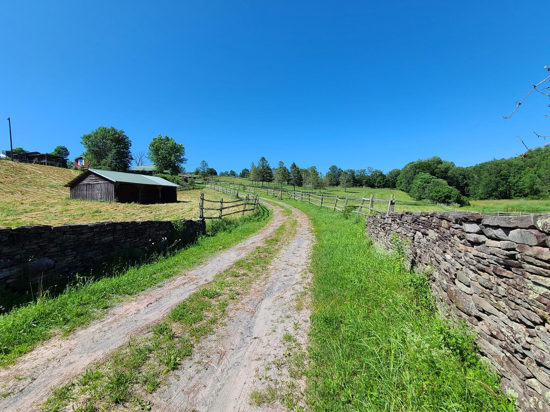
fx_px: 222
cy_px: 201
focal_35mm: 14
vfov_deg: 85.6
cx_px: 269
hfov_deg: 102.1
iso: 50
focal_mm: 2.2
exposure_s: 1/1425
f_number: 2.2
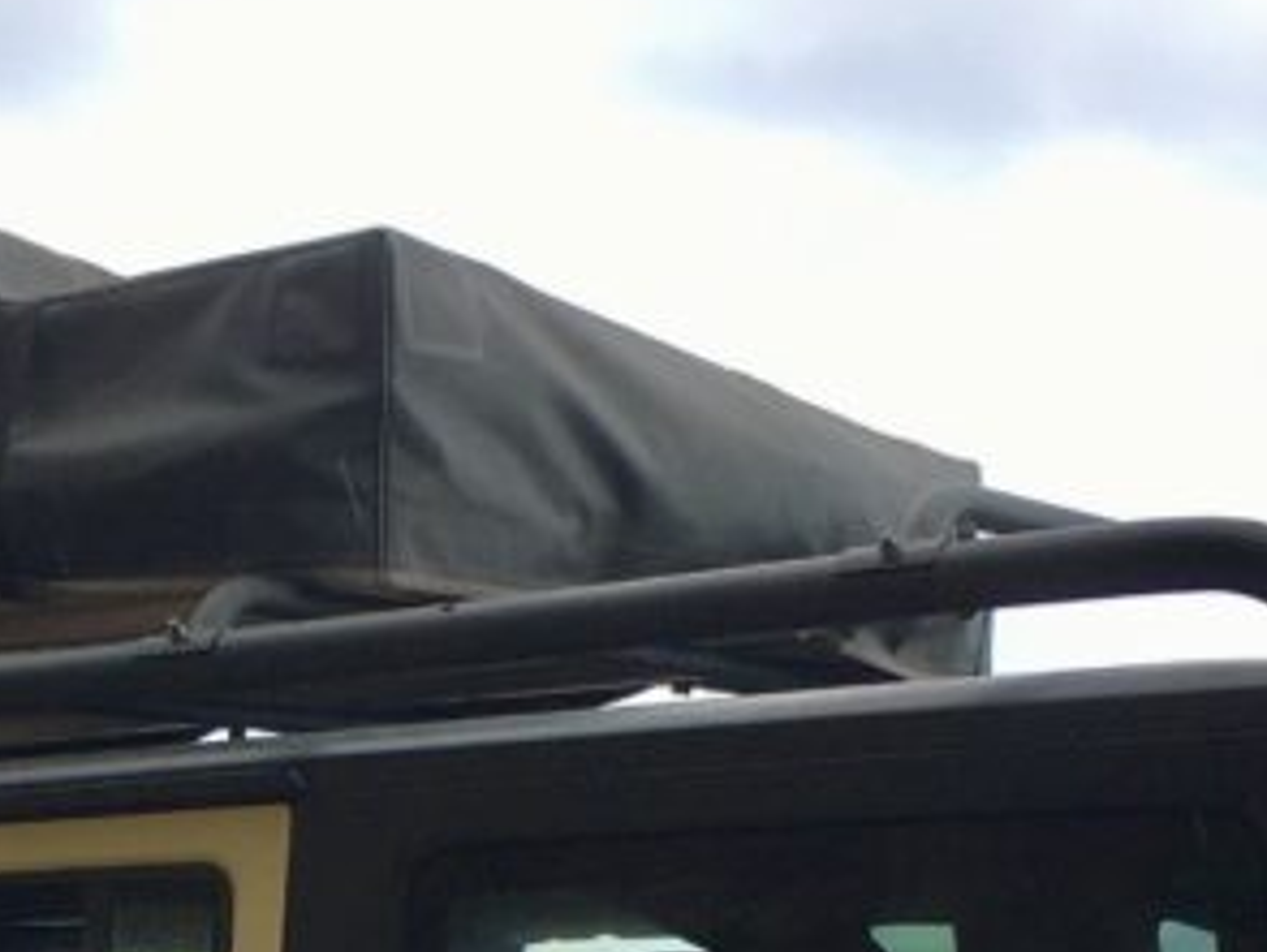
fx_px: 3700
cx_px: 103
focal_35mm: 101
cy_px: 1310
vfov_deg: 14.0
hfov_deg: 19.1
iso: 25
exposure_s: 1/183
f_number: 2.2
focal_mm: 4.15
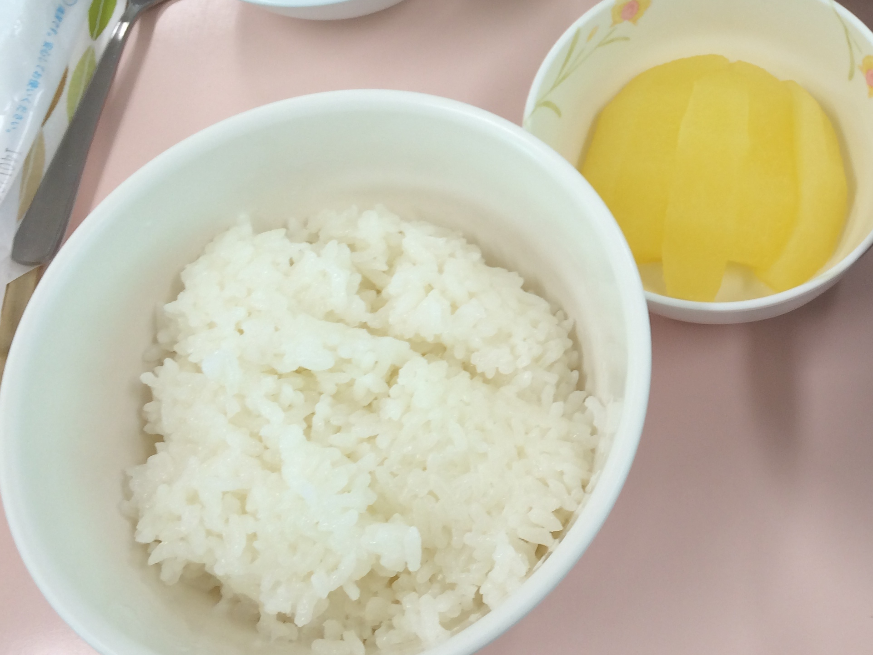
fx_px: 1286
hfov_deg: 36.0
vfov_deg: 28.3
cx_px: 720
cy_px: 202
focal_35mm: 51
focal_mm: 4.12
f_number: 2.2
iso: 40
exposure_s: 1/60
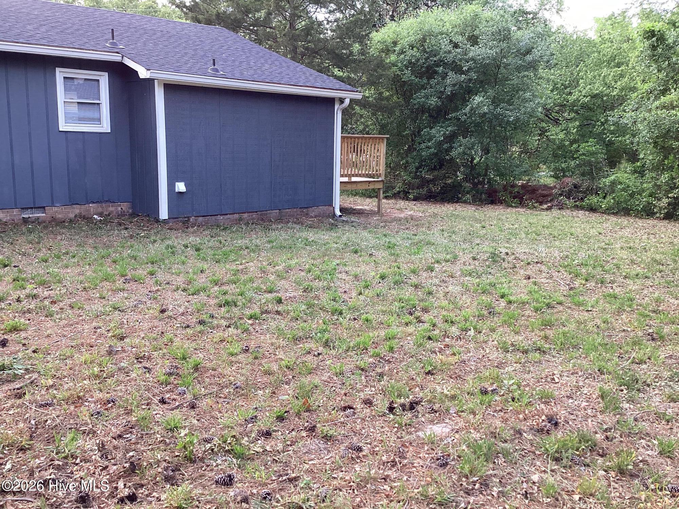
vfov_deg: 45.4
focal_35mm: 31
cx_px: 340
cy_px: 254
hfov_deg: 58.4
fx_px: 608
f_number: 2.4
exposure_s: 1/120
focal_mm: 3.3
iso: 80
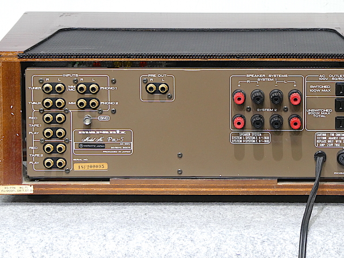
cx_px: 192
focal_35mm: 186
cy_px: 97
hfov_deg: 10.6
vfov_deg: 8.0
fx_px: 1849
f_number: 5.4
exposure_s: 1/5
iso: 200
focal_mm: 25.6
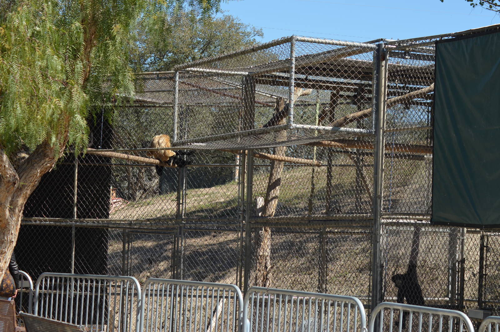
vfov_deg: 13.0
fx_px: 1455
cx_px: 250
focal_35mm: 105
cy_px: 166
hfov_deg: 19.5
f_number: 6.3
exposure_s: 1/640
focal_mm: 70
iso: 200
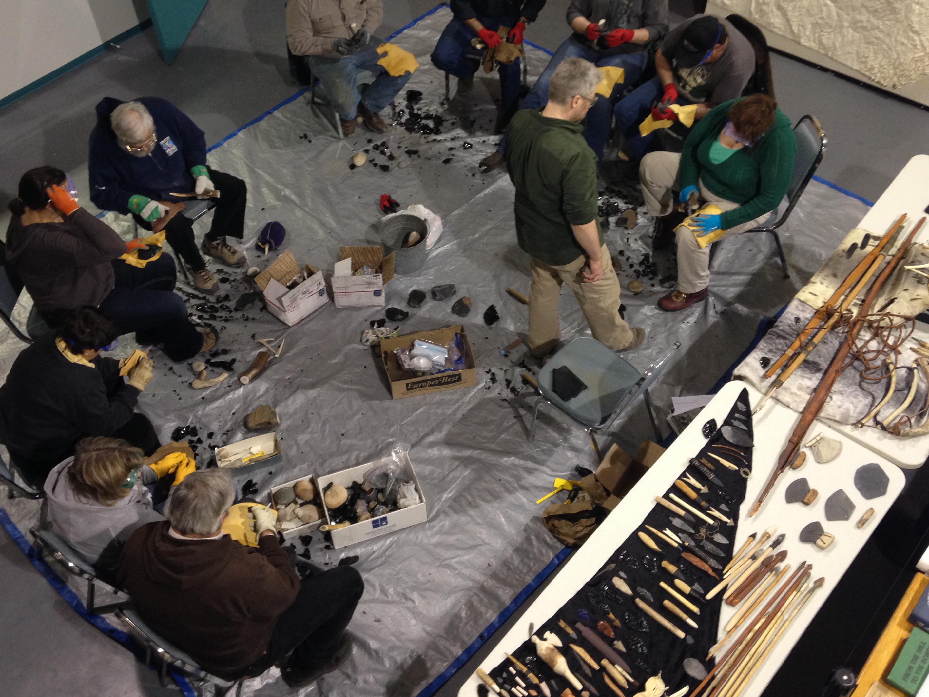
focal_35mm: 38
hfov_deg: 48.9
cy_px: 308
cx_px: 419
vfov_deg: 37.7
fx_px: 1020
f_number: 2.4
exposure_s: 1/20
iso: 160
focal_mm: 4.12
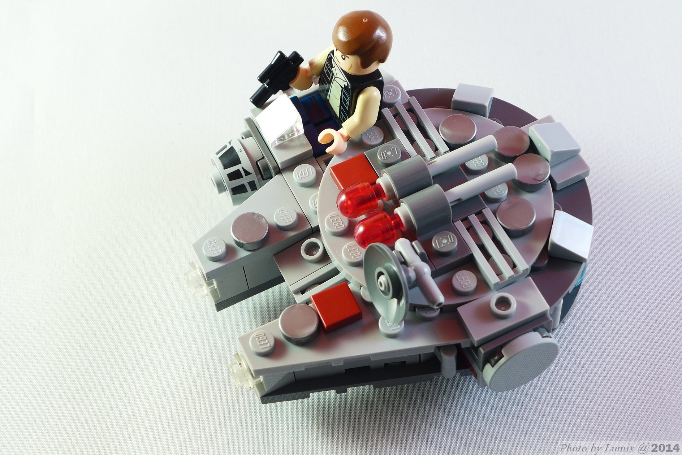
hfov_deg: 28.8
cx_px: 341
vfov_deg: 19.5
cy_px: 228
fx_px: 1326
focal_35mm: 70
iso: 80
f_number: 4
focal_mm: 13.7
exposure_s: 1/2.5
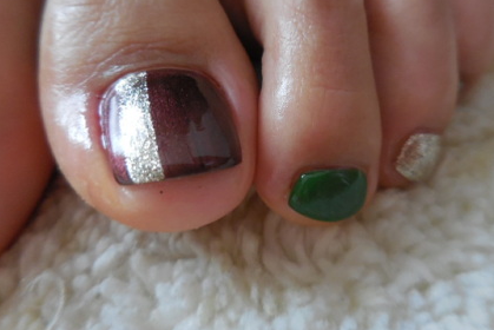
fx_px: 426
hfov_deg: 60.1
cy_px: 121
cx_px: 275
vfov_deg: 42.0
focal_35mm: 31
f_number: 3.3
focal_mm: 4.5
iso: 400
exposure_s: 1/15
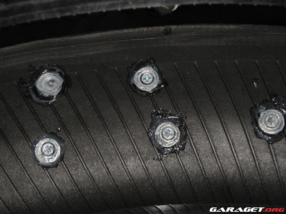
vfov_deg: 9.5
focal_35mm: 157
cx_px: 143
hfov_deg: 12.6
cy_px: 107
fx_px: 1297
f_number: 4.4
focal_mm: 27.97
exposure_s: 1/160
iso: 100
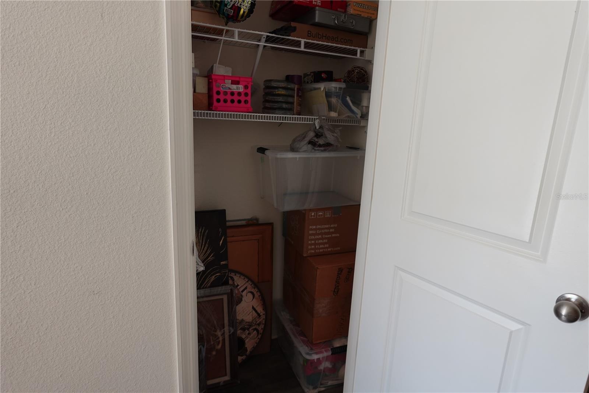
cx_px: 294
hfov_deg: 84.0
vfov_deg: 61.9
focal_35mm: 20
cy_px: 196
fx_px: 327
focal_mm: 7.6
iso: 125
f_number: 2
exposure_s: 1/80
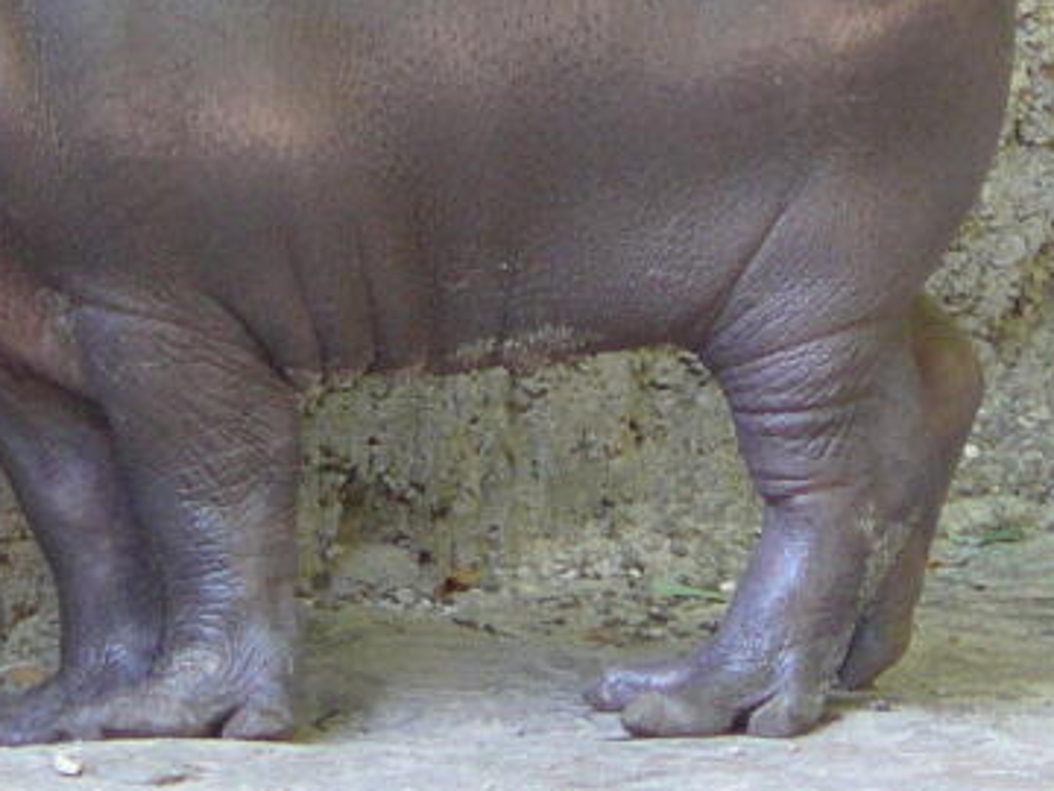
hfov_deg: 1.8
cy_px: 26
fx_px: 33250
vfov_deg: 1.4
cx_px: 433
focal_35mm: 1092
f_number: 3.3
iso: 125
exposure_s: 1/30
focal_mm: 45.4
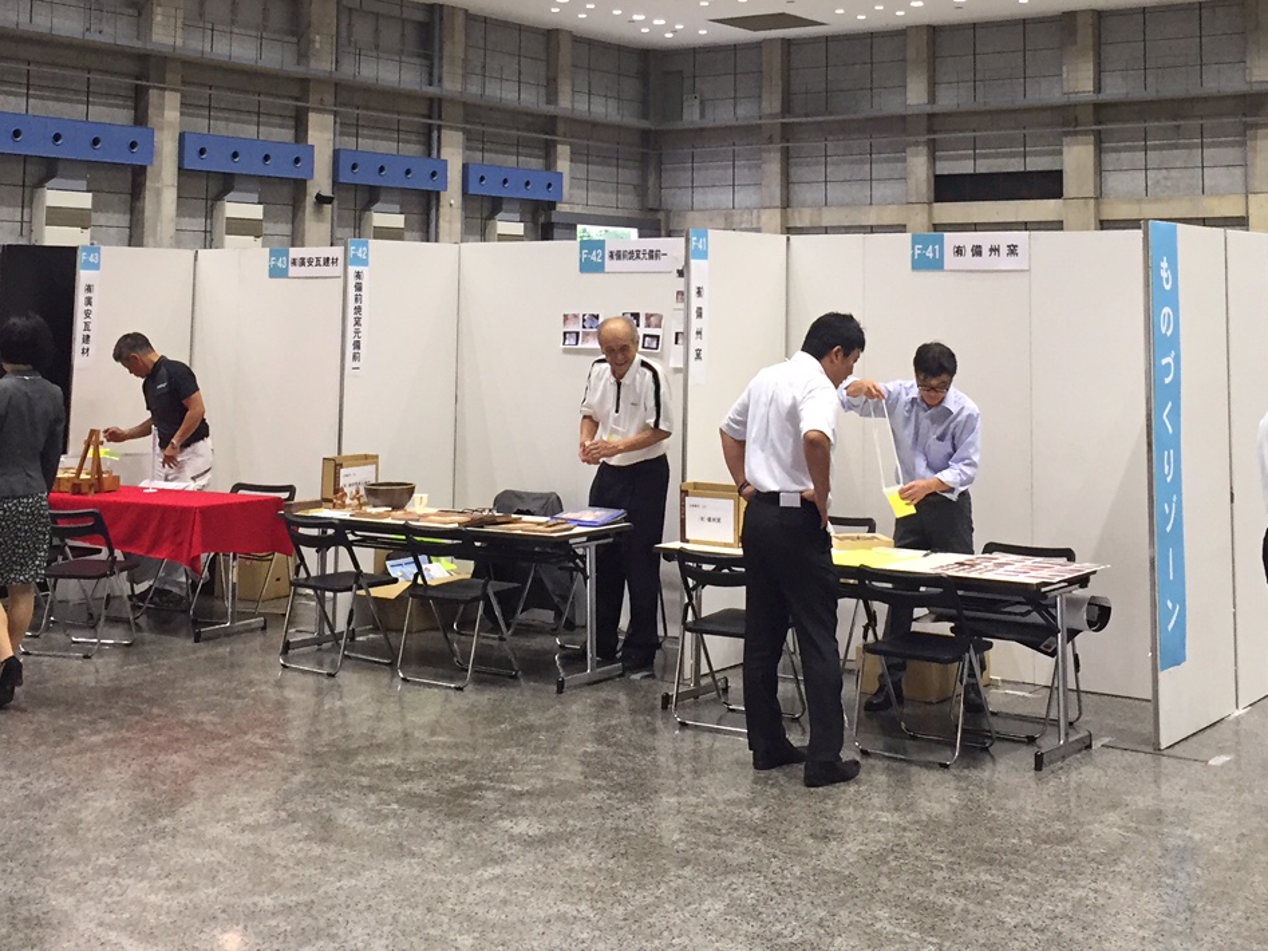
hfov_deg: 38.1
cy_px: 135
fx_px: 1831
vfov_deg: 28.2
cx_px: 703
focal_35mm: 50
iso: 50
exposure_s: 1/30
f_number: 2.2
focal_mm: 4.15
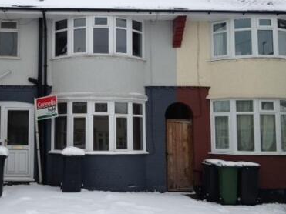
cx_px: 72
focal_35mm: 55
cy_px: 96
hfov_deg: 34.2
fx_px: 454
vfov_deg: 26.5
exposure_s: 1/491
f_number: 2.4
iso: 50
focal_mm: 4.28
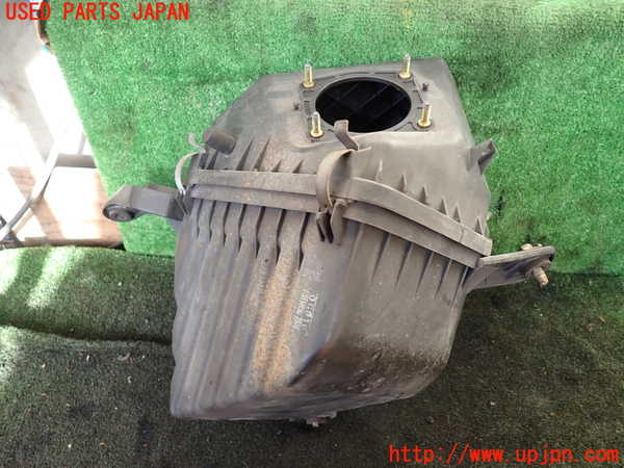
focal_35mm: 25
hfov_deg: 69.4
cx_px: 312
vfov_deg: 54.9
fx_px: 451
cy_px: 234
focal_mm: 4.5
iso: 100
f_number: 2
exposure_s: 1/60
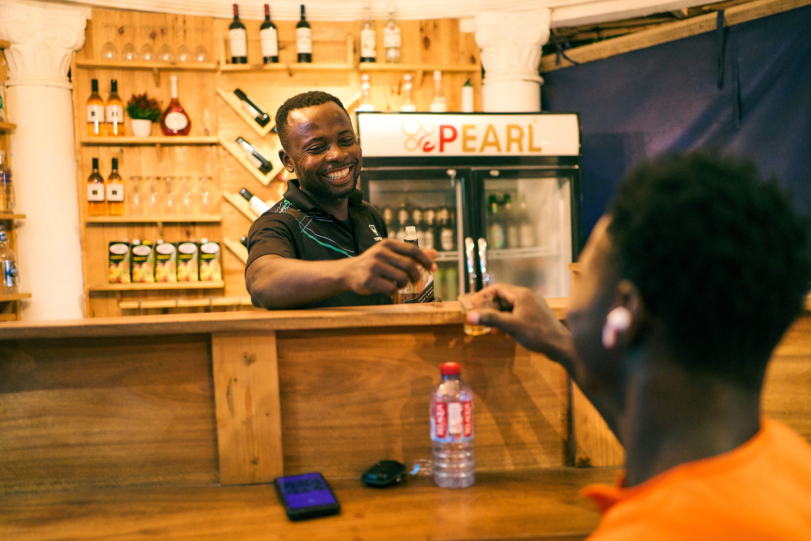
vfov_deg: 37.9
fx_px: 788
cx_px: 406
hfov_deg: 54.4
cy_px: 270
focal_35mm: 35
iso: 4000
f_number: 1.8
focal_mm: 35
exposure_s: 1/100
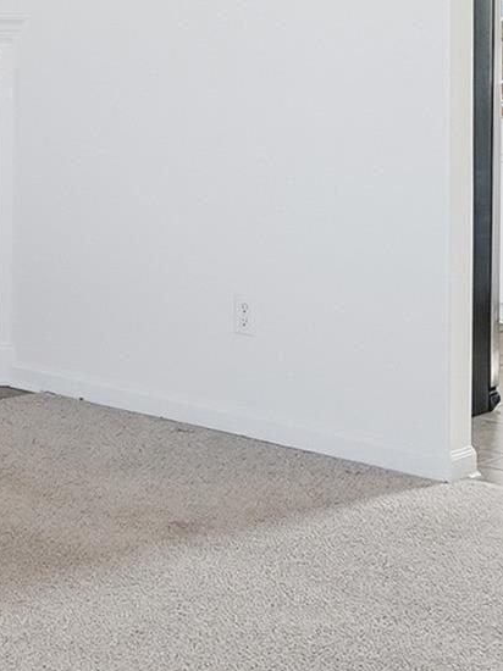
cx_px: -71
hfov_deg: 16.9
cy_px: 71
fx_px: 1629
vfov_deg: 22.7
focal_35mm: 84
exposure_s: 1/60
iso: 250
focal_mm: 16
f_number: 9
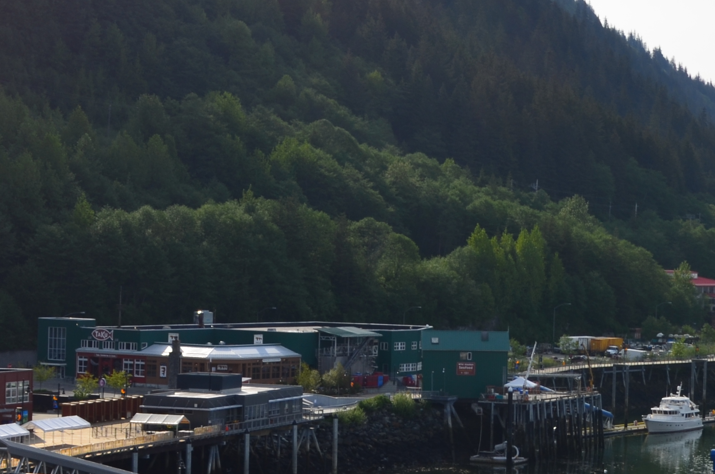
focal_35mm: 95
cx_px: 629
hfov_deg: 21.1
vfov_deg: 14.3
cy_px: 226
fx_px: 1883
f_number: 11
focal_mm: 24
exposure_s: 1/125
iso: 100
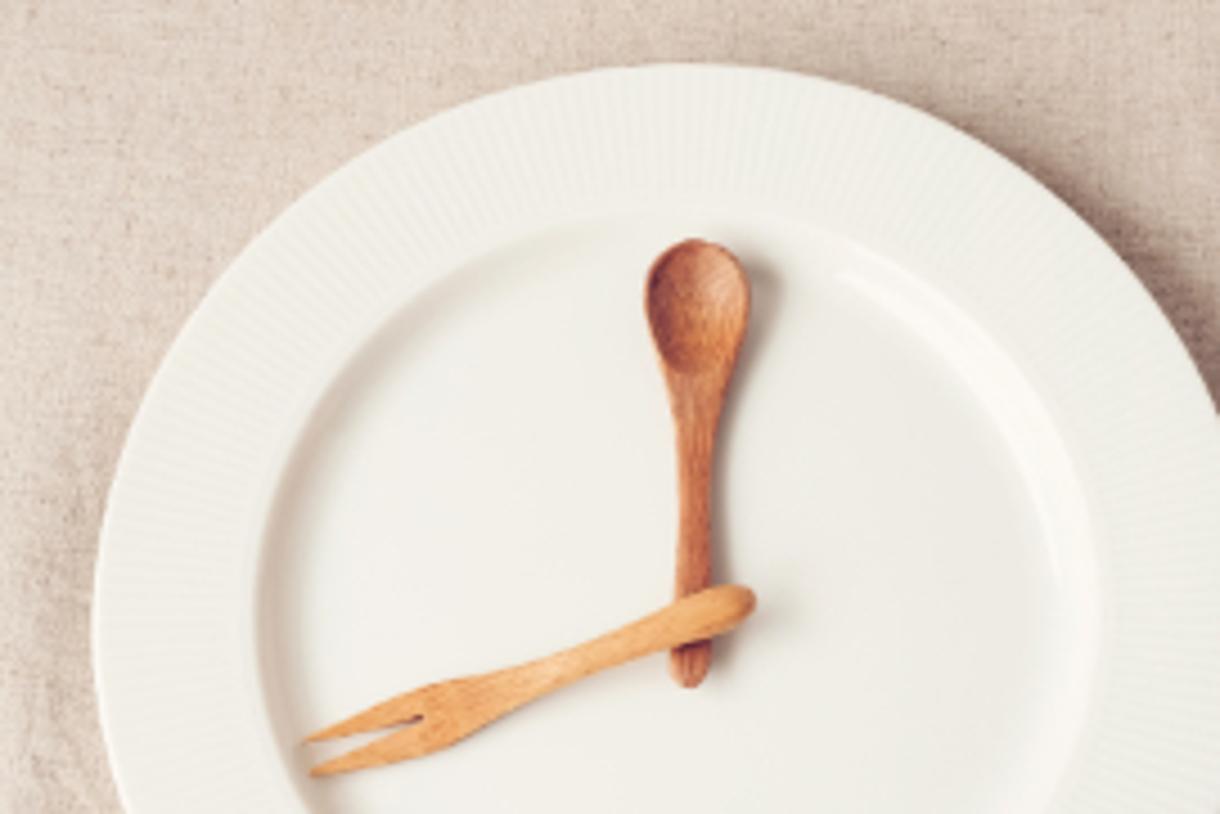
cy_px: 497
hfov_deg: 28.8
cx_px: 689
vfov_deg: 19.5
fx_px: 2373
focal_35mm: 70
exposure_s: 1/70
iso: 250
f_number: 8
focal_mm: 25.4
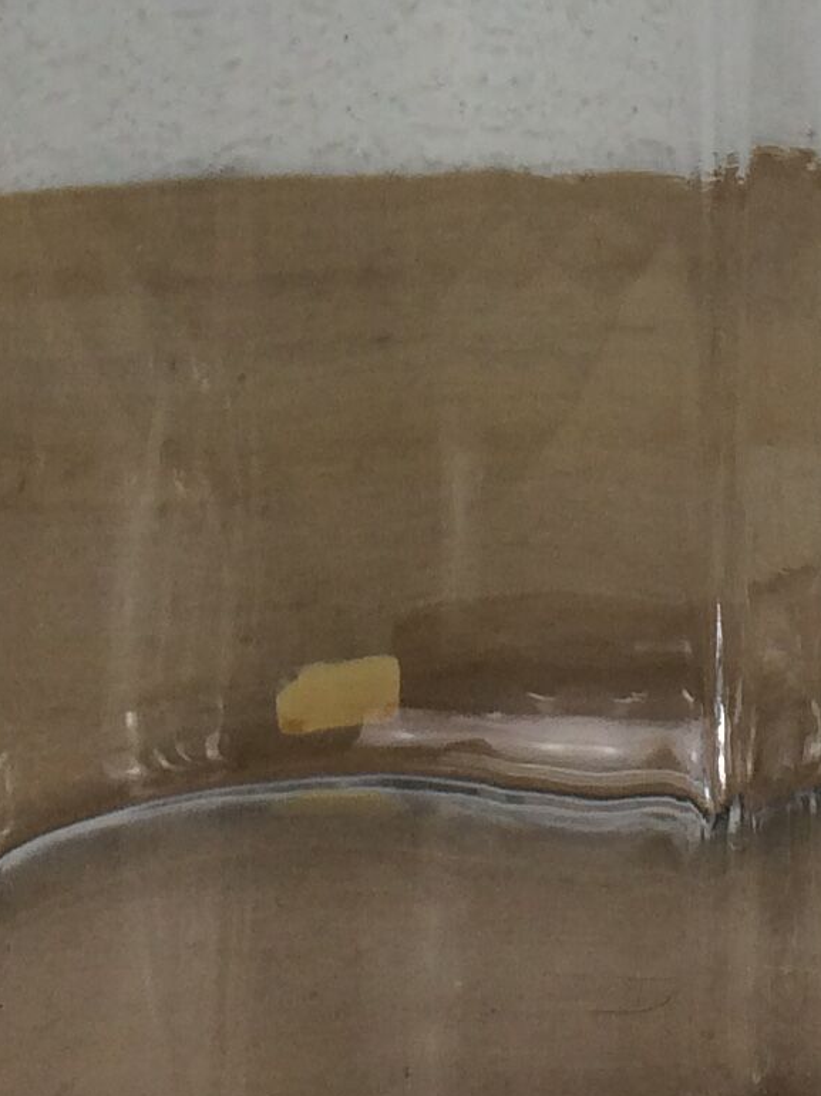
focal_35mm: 123
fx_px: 3892
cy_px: -504
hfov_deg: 12.0
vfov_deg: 15.0
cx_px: 596
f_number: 2.2
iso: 32
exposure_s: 1/117
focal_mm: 4.15
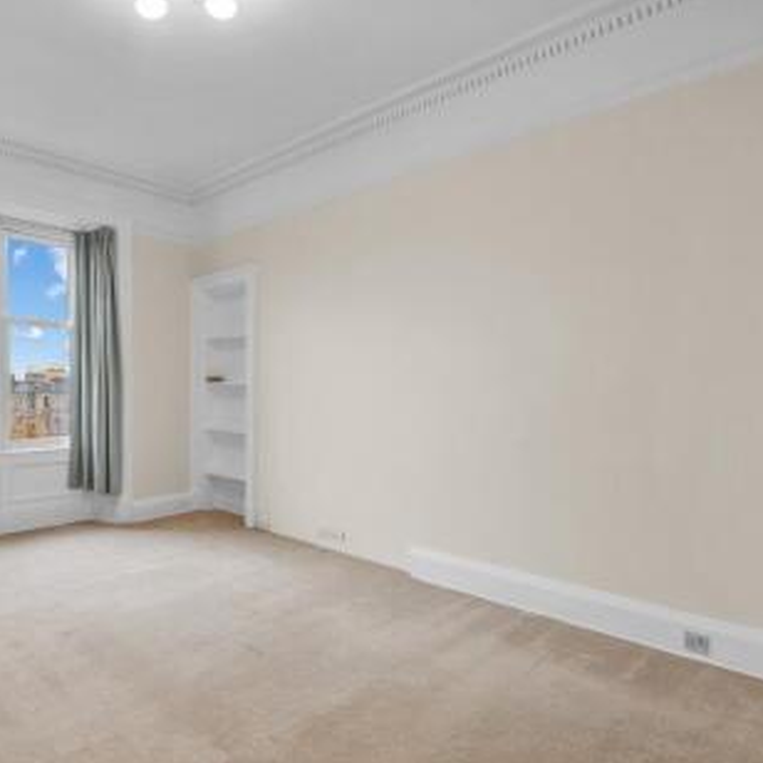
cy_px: 390
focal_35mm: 21
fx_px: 524
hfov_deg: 69.1
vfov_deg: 72.1
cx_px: 228
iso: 250
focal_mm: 16
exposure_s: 1/1.67
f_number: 9
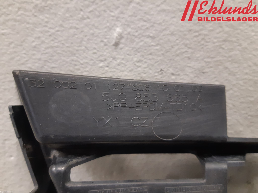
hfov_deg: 67.3
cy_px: 96
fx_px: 194
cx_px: 129
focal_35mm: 26
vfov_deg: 53.1
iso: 250
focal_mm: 3.93
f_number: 1.7
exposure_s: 1/33
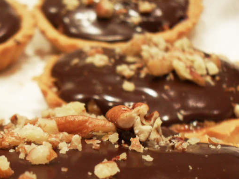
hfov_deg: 27.6
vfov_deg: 20.6
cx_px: 79
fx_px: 483
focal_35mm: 70
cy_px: 159
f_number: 3.2
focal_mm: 6.3
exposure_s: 1/15
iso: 200
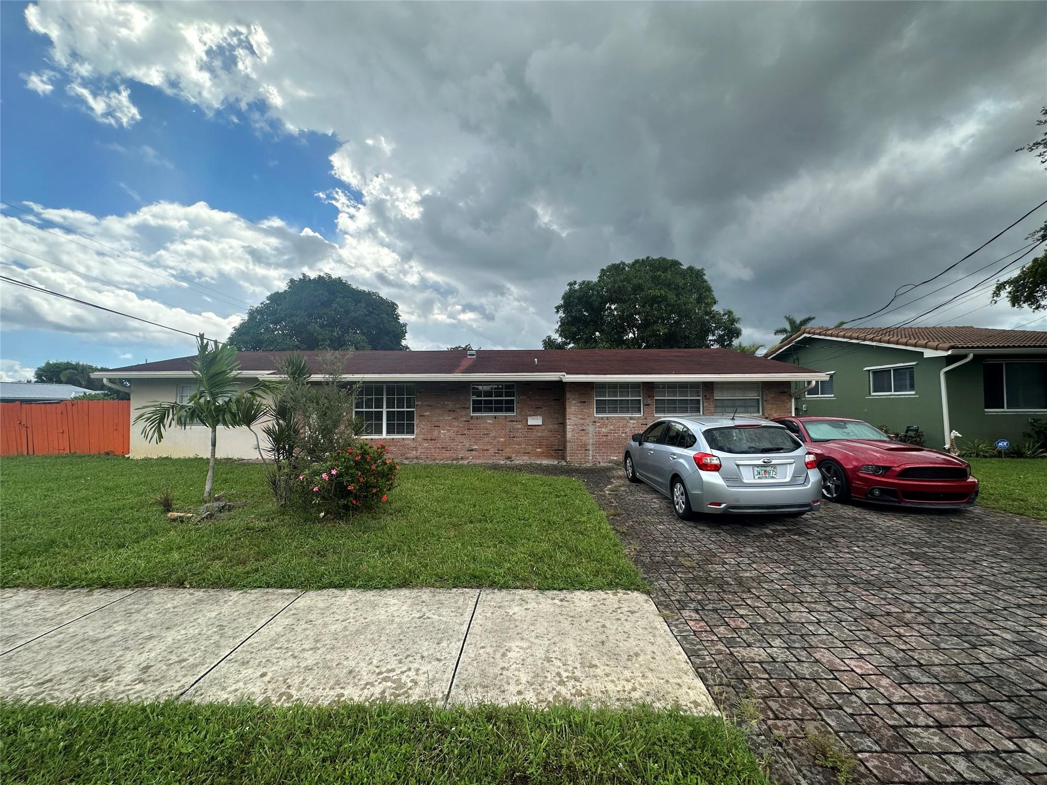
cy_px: 392
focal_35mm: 14
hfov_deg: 102.1
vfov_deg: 85.7
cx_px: 524
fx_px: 423
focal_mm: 2.22
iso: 50
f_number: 2.2
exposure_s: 1/1092
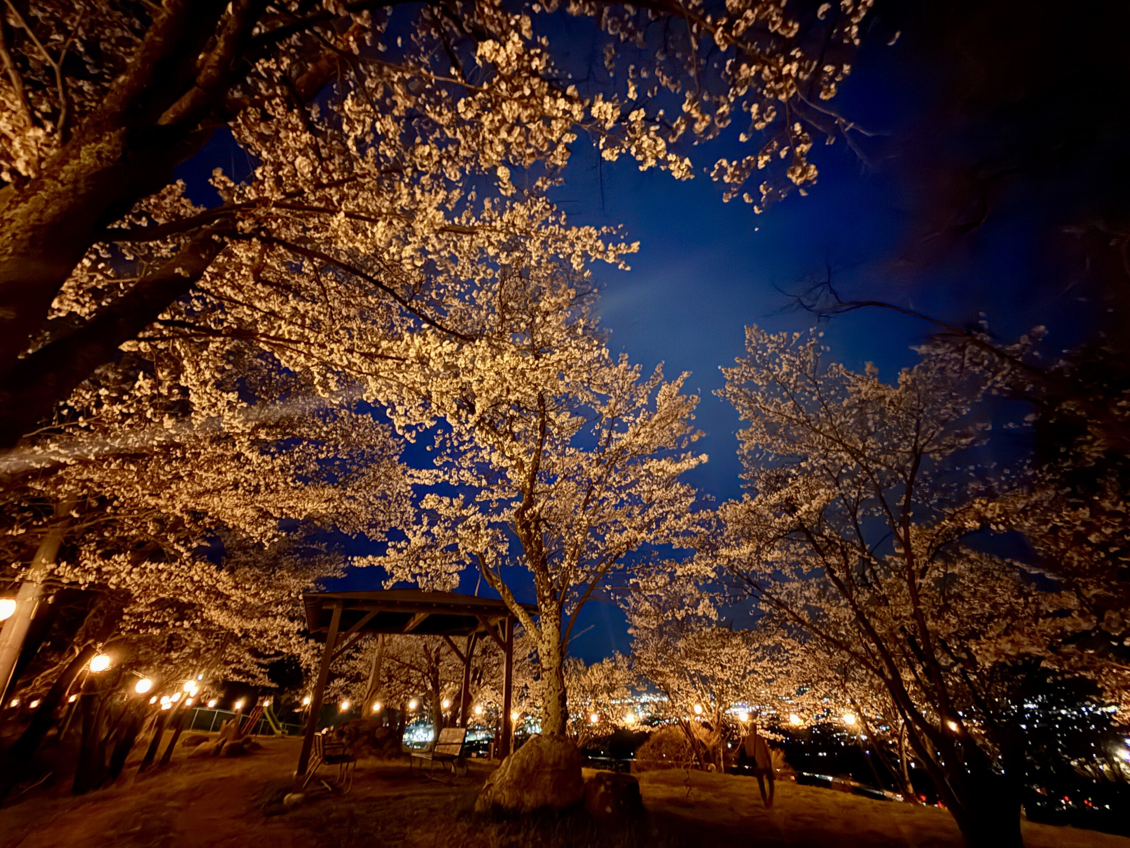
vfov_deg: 85.7
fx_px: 457
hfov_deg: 102.1
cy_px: 424
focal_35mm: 14
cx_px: 565
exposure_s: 1/4
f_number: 2.2
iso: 1600
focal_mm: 2.22
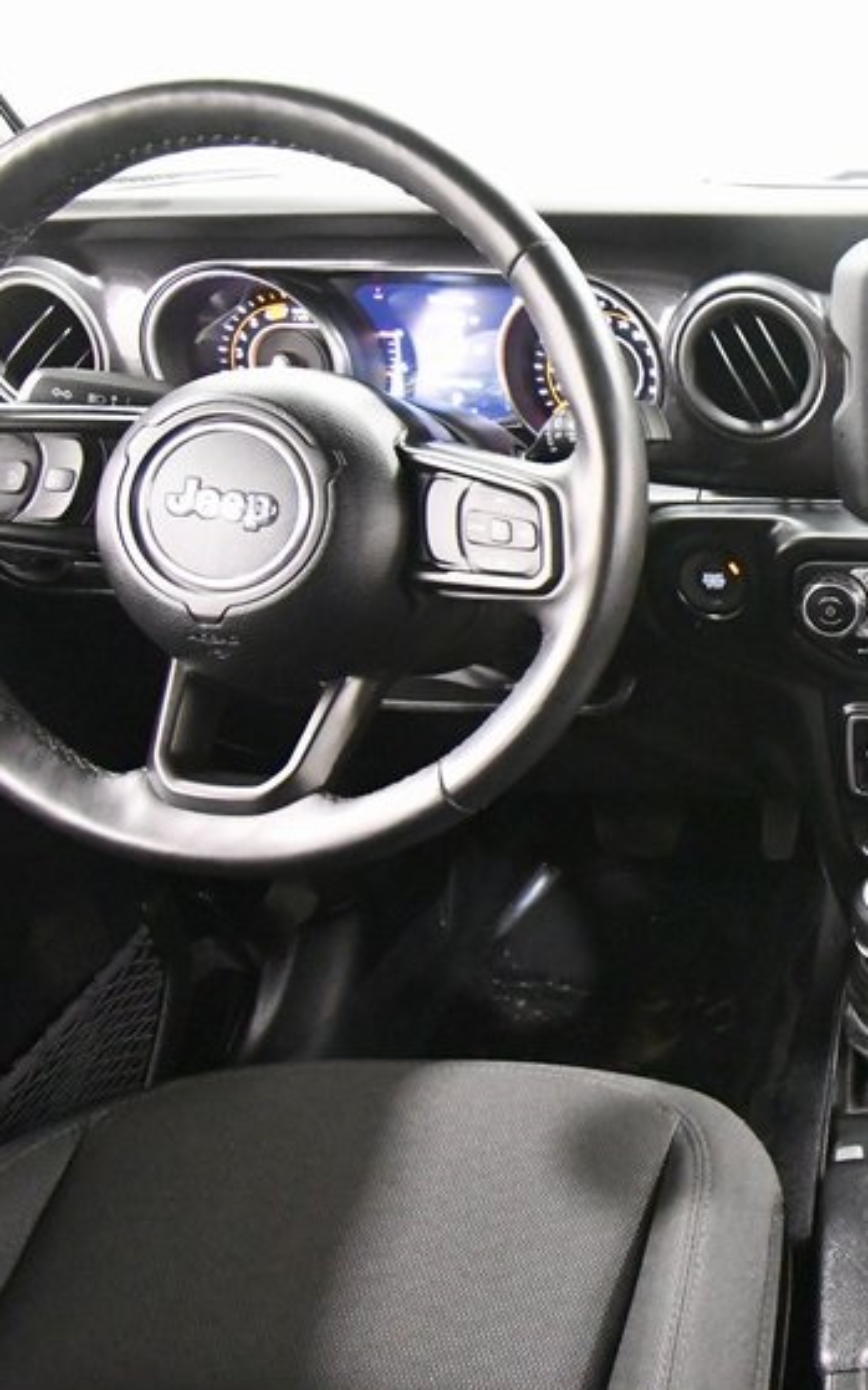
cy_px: 638
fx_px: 1061
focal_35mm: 28
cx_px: 1030
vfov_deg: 66.4
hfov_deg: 35.5
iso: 8000
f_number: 4.5
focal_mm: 10
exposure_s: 1/60
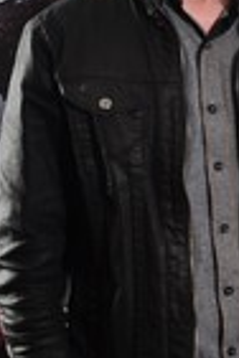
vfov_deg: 16.0
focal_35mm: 125
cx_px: 392
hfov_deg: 10.5
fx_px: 1243
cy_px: -13
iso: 400
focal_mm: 23
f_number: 7.1
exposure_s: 1/25
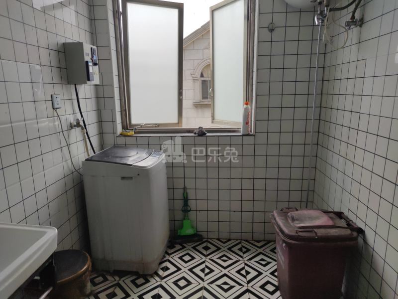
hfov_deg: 71.6
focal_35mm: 24
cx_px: 199
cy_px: 150
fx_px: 276
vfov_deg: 56.8
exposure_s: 1/1427
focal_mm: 6.72
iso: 50
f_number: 1.69
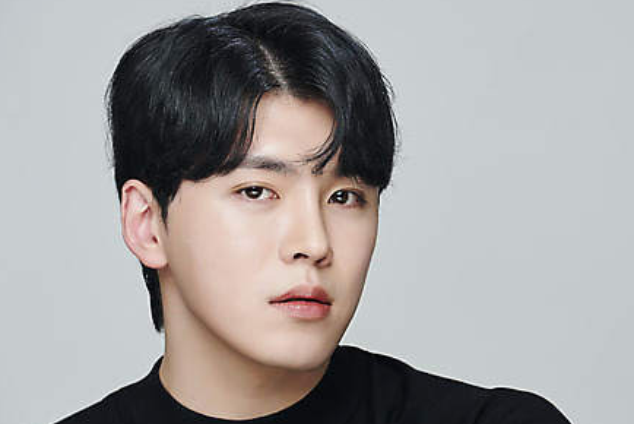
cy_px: 224
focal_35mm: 276
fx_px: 4864
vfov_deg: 5.0
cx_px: 363
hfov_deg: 7.5
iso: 64
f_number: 7.1
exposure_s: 1/125
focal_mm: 200
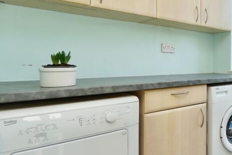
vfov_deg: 42.2
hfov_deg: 48.5
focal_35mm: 31
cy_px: 64
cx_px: 237
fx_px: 200
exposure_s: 1/160
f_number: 4
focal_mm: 14
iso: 250
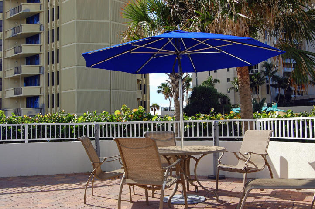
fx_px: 367
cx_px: 158
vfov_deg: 31.8
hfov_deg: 46.4
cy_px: 104
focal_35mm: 42
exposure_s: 1/250
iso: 360
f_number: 10
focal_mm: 28
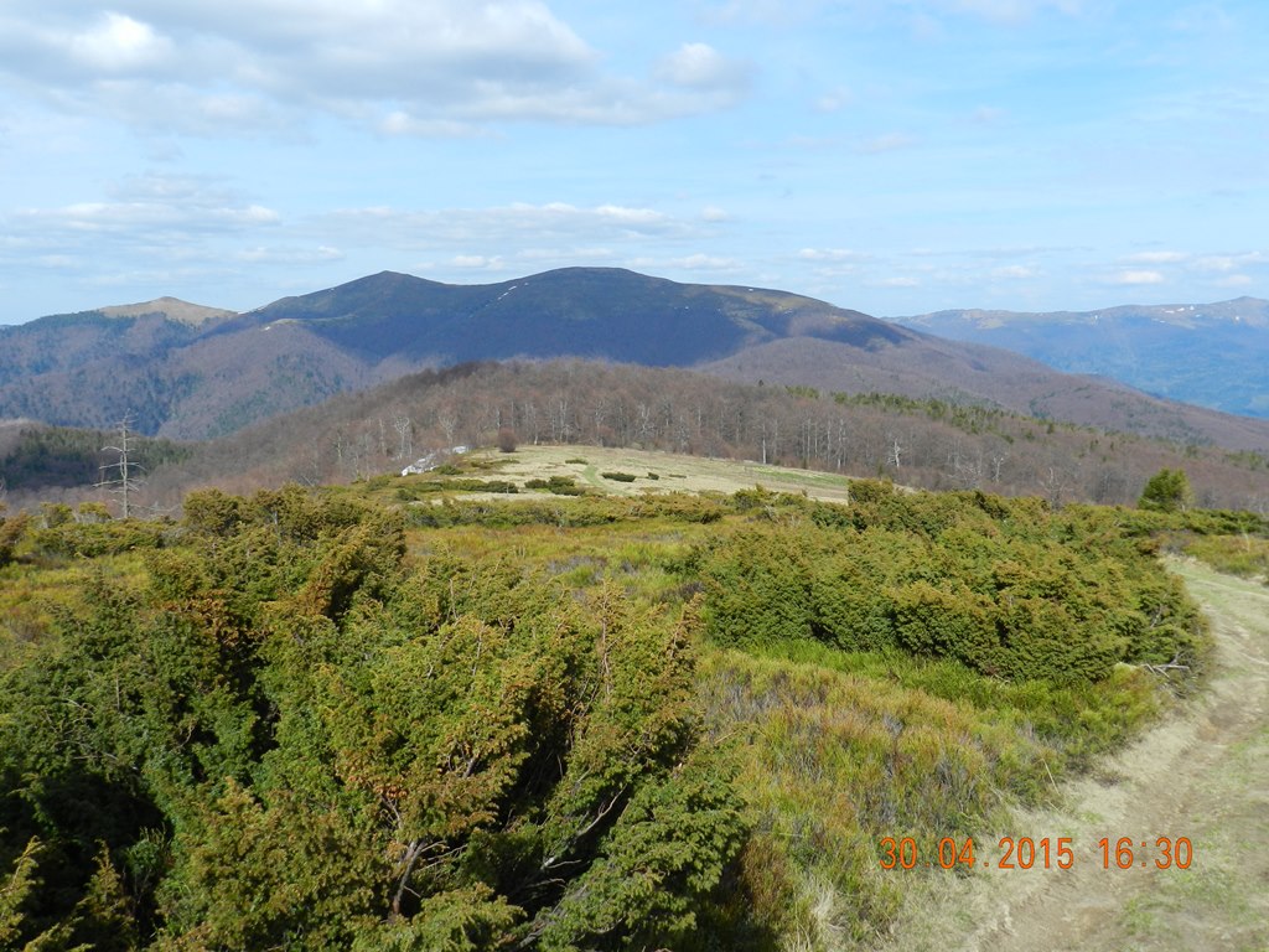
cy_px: 476
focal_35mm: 32
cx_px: 634
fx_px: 1173
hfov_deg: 56.8
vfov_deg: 44.2
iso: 160
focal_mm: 5.6
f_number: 4
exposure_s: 1/1000
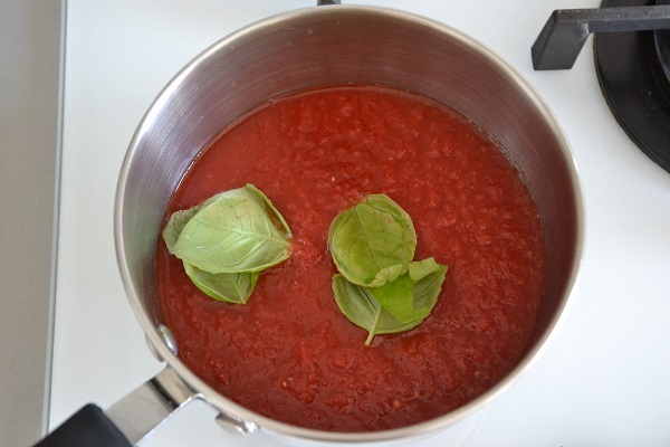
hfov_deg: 35.1
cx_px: 335
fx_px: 1061
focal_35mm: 57
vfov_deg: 23.8
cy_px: 224
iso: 3200
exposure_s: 1/100
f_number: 5
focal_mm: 38
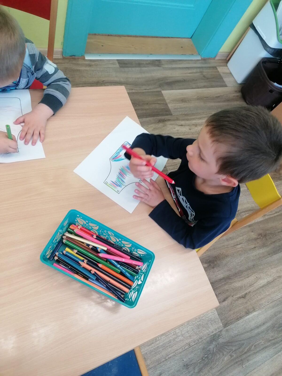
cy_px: 188
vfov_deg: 65.3
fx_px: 293
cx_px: 141
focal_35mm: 27
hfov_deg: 51.4
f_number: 1.8
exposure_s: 1/100
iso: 250
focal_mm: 4.75
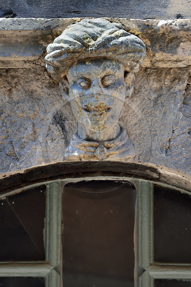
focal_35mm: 200
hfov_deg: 6.9
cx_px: 96
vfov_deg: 10.3
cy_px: 144
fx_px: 1592
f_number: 8
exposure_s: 1/100
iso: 200
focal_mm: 200
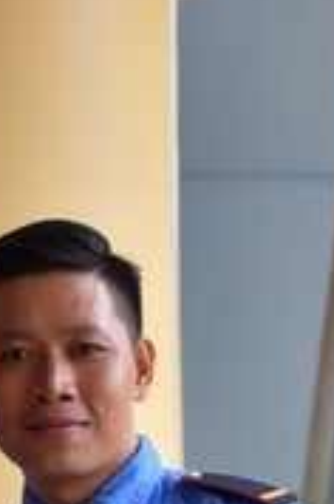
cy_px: 490
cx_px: -64
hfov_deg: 5.3
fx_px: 3576
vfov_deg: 8.0
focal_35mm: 256
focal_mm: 70
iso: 100
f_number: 4.5
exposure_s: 1/80
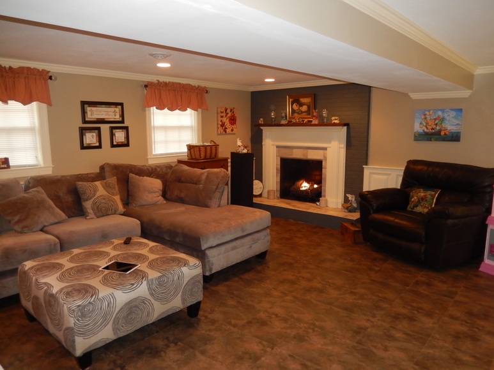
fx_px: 357
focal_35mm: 25
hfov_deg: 69.4
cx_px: 247
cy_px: 185
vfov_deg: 54.9
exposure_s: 1/30
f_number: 3.4
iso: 320
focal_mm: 4.5
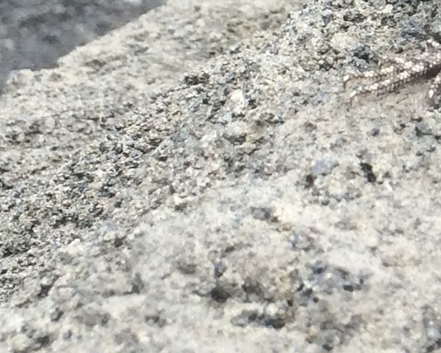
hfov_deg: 13.4
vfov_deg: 12.8
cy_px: 54
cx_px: 930
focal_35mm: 120
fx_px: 1566
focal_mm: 4.15
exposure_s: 1/612
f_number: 2.2
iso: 32
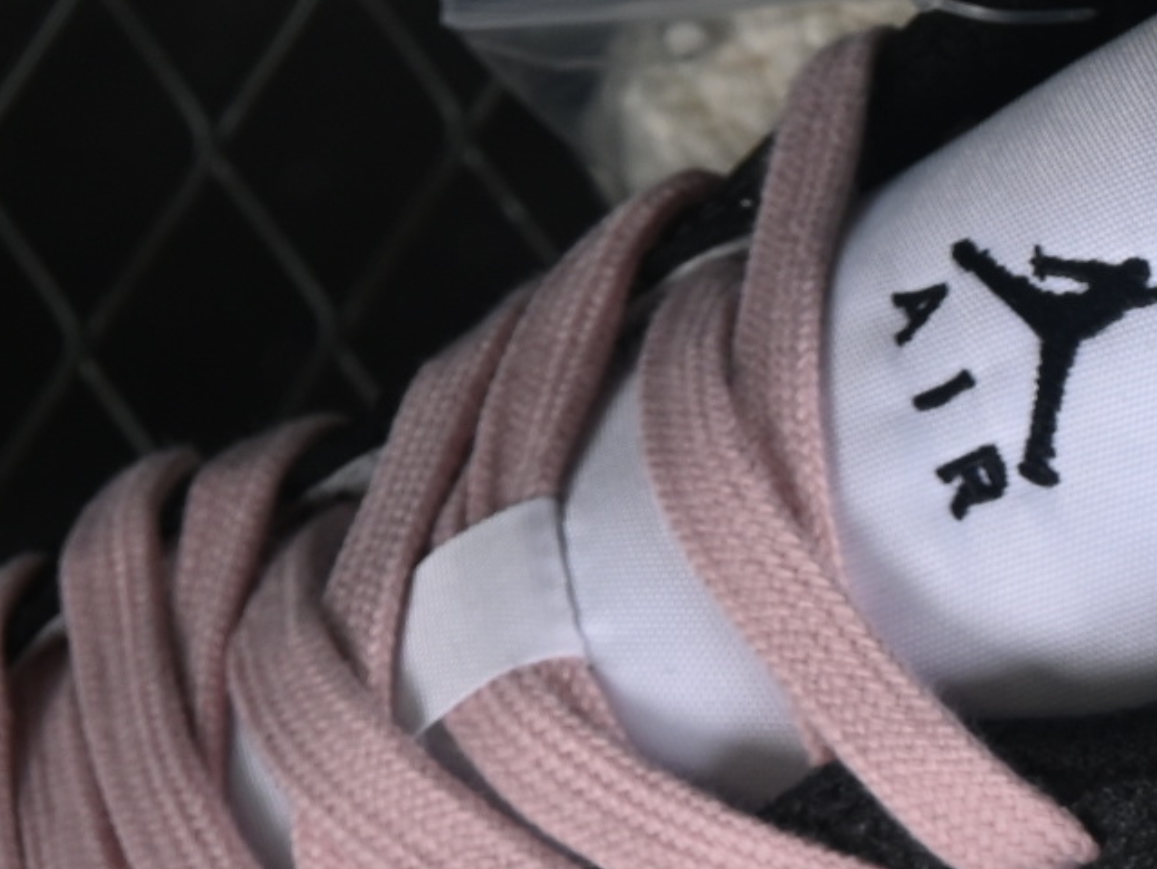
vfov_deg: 4.7
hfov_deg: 6.3
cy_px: 1423
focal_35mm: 314
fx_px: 10501
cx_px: 981
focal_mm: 50
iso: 160
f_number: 6.3
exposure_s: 1/80
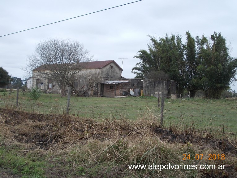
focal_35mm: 43
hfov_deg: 43.9
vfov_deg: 33.6
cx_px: 118
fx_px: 294
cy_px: 89
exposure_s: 1/320
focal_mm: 6.1
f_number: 3.3
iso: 80
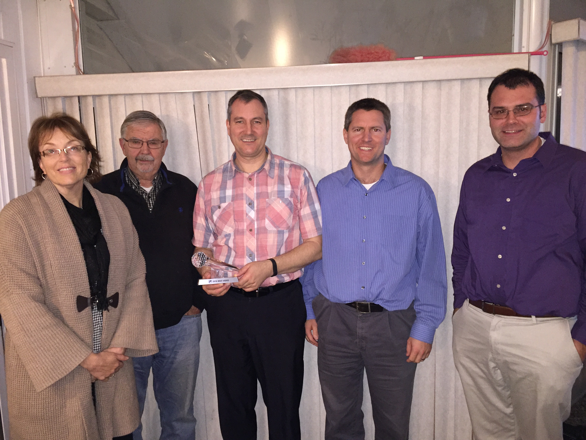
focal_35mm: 29
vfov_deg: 48.2
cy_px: 220
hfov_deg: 61.7
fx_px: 491
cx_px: 293
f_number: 2.2
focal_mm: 4.15
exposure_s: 1/16
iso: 250
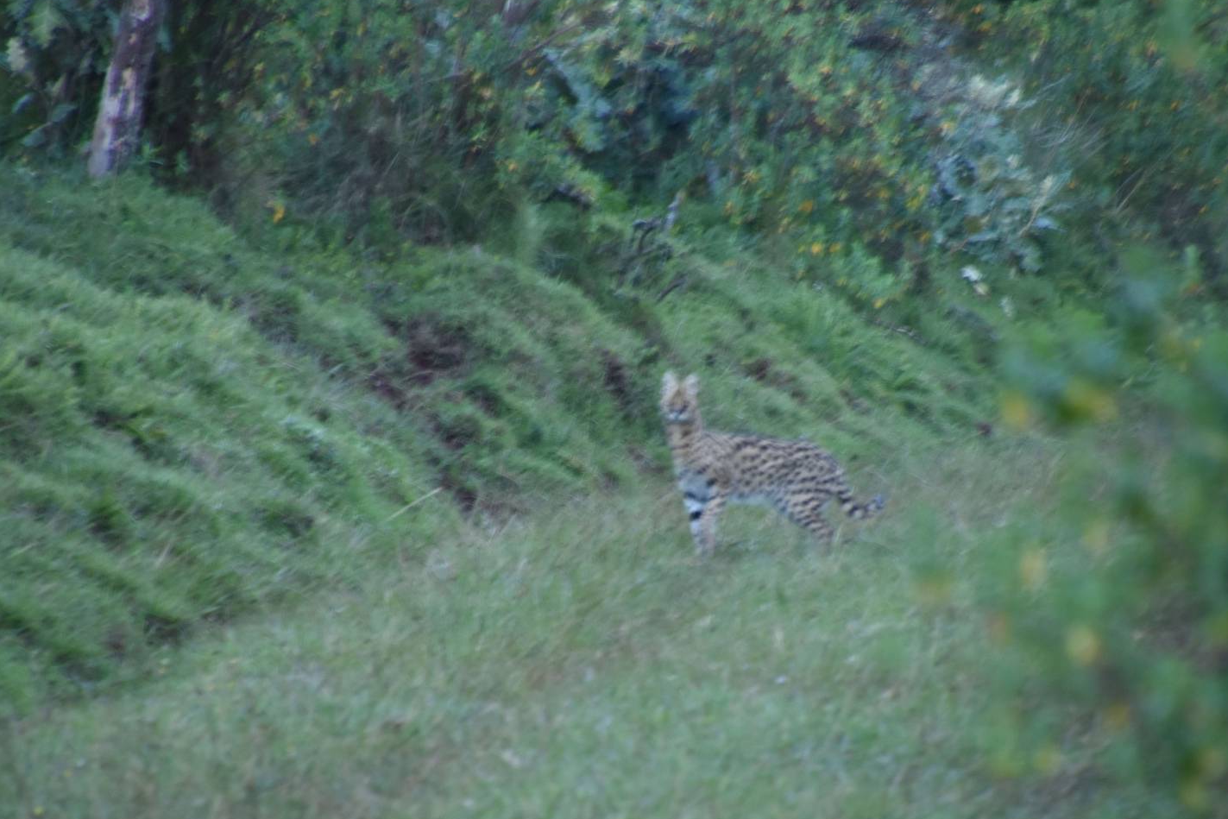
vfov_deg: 2.7
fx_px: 17261
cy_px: 450
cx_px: 688
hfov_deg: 4.1
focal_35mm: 506
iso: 640
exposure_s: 1/10
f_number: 6.3
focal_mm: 300
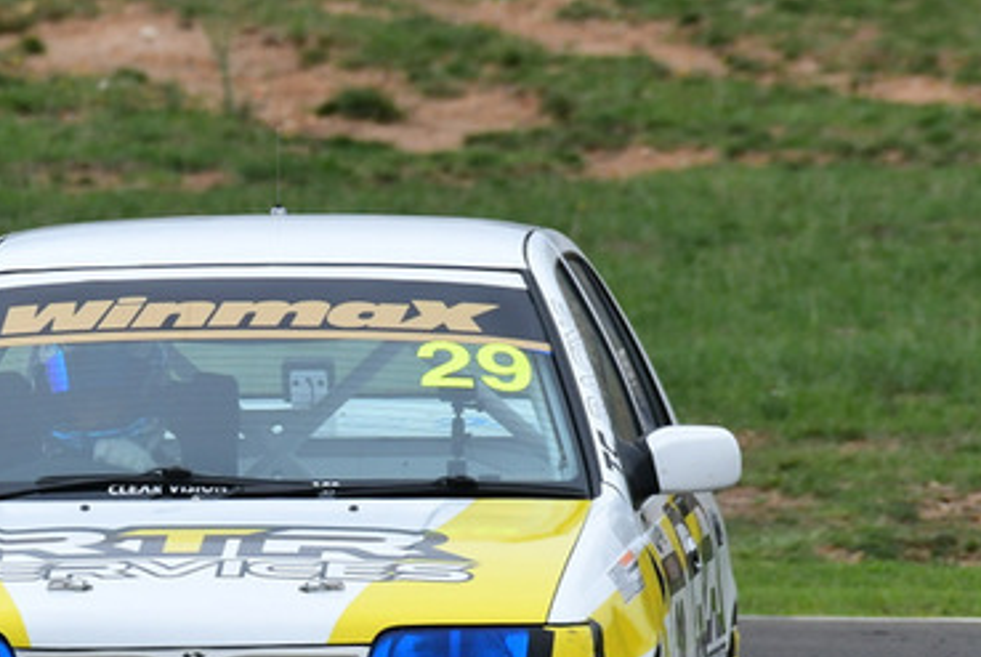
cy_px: 404
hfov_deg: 1.3
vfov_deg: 0.9
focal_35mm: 1559
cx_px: -32
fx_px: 42533
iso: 800
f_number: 11
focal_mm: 480
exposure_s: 1/640
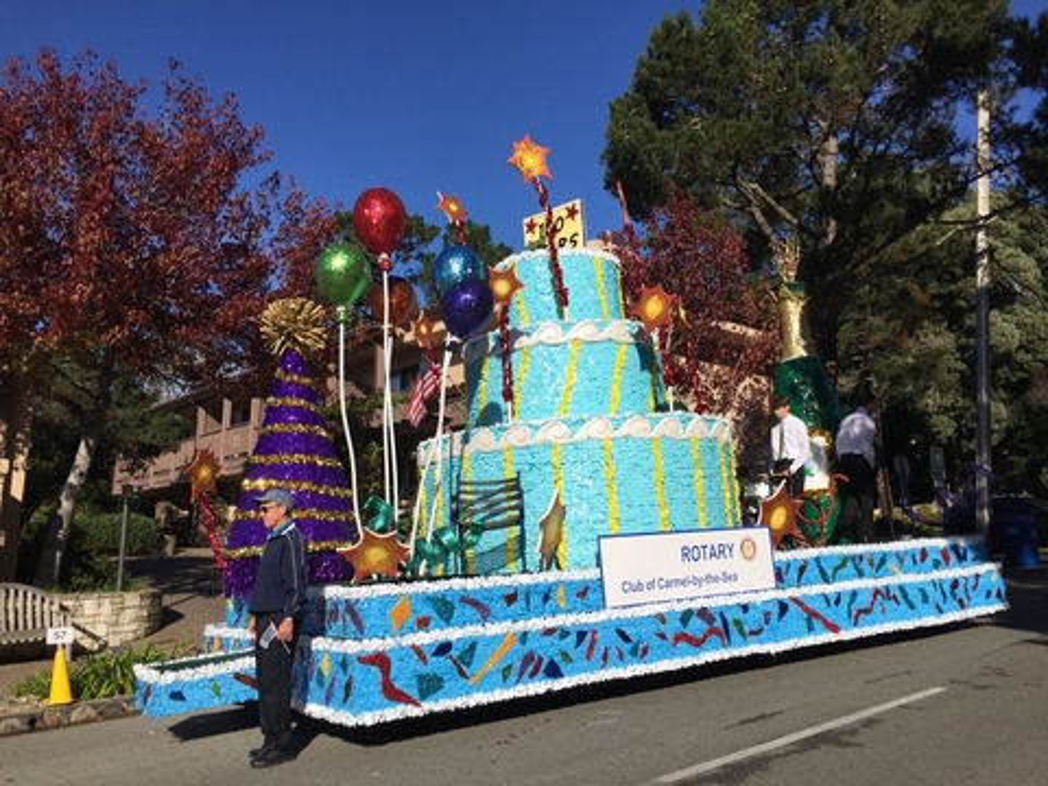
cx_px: 524
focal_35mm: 29
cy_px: 393
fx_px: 878
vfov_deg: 48.2
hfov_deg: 61.7
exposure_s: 1/4950
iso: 32
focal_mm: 4.15
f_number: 2.2
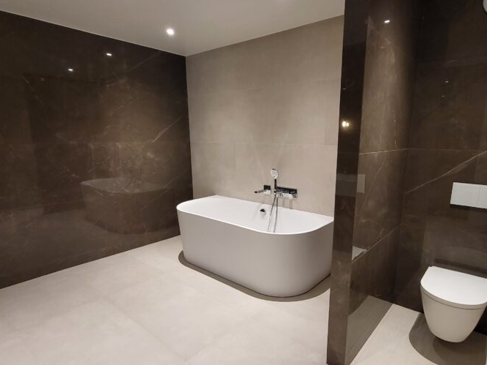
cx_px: 271
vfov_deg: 65.8
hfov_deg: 81.5
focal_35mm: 20
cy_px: 198
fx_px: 281
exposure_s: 1/50
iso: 320
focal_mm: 1.74
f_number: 2.2
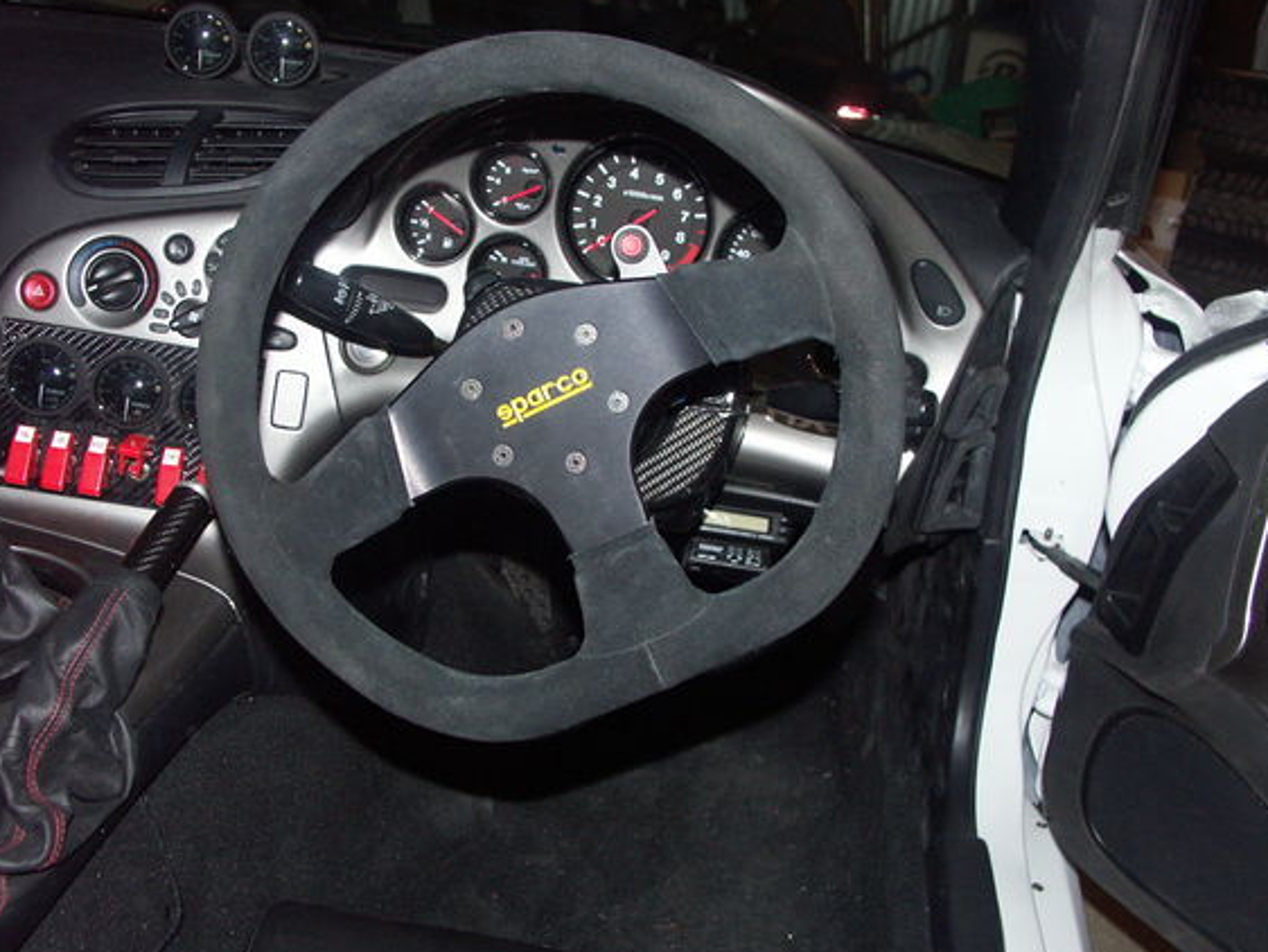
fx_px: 1209
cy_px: 499
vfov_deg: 43.0
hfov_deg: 55.2
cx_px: 562
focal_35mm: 33
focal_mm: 7.65
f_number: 2.8
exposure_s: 1/50
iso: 200
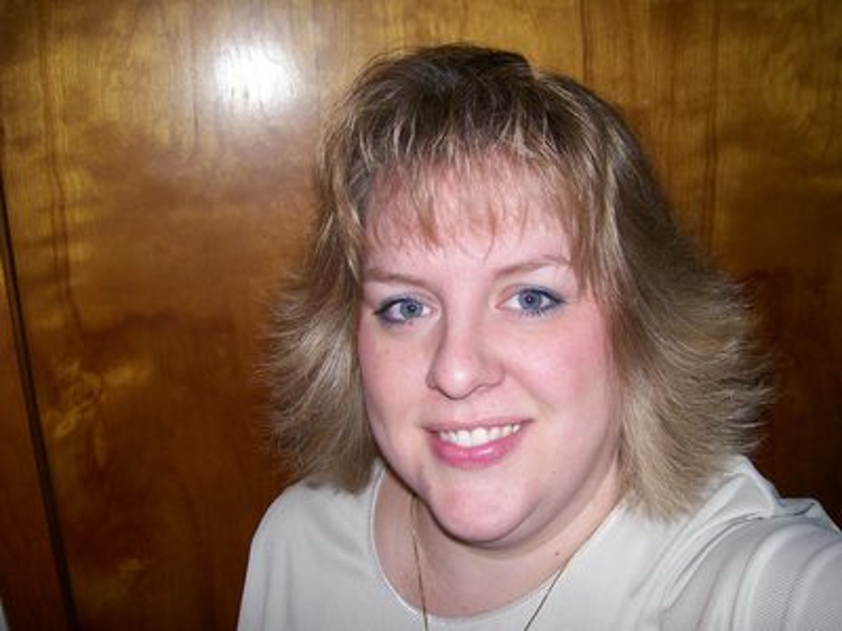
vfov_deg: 39.7
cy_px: 316
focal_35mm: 36
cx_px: 421
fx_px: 876
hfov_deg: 51.4
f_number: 2.7
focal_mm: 6
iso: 80
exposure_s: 1/64
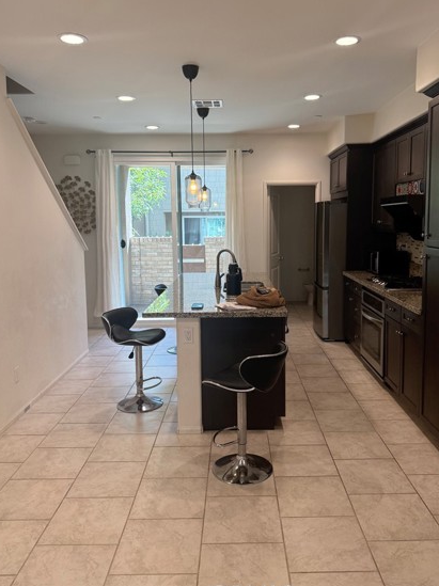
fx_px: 474
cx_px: 242
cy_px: 269
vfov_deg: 63.4
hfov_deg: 49.6
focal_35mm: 28
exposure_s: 1/160
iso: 200
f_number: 1.78
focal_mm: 6.76
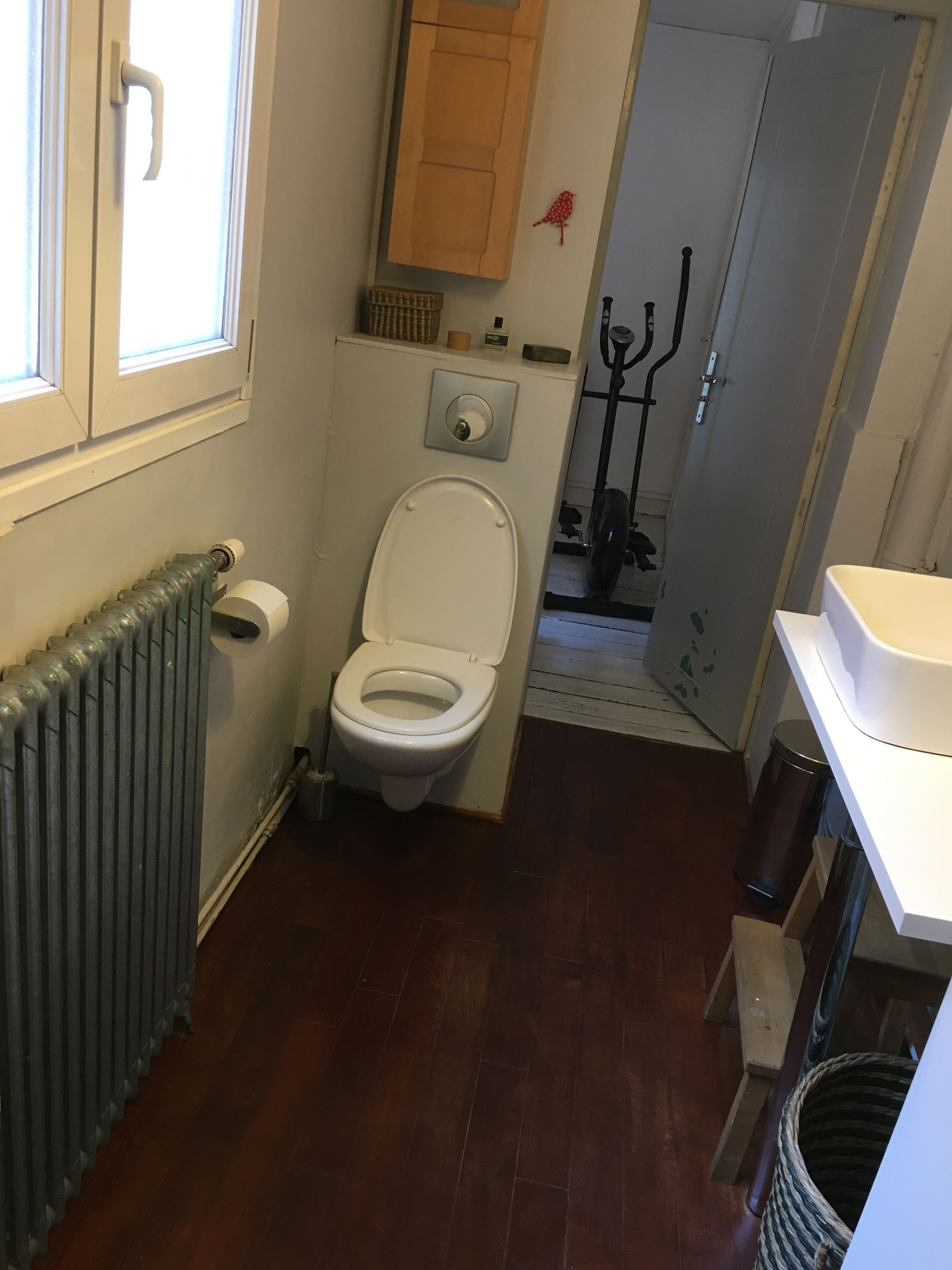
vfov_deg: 61.7
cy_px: 635
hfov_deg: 48.2
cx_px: 476
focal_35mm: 29
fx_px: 1063
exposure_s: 1/33
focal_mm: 4.15
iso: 125
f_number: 2.2
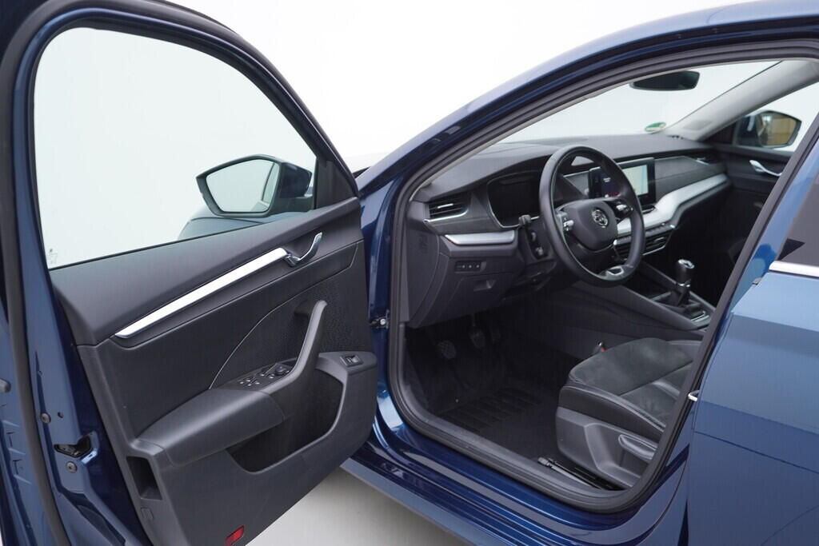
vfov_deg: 36.9
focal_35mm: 36
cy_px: 273
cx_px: 410
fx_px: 819
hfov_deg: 53.1
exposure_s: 1/50
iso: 125
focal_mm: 24
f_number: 3.2
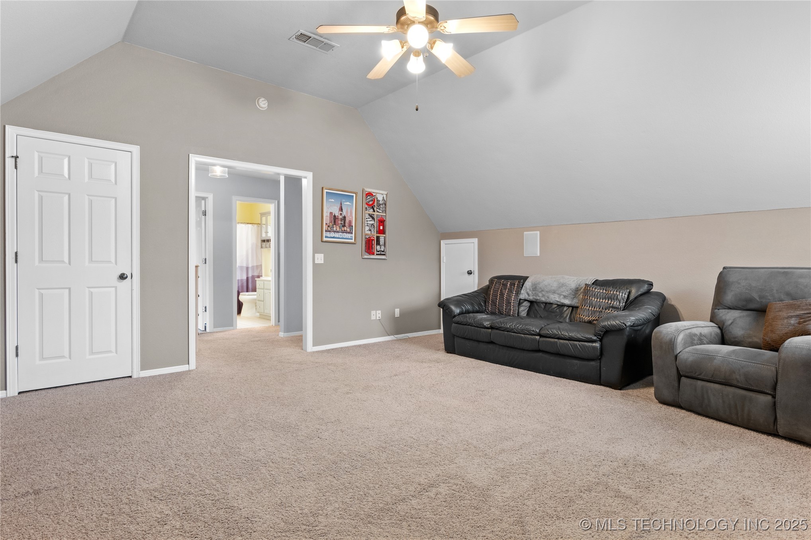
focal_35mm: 18
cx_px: 406
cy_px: 270
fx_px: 405
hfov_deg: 90.0
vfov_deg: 67.4
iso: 640
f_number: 11
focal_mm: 18
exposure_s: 1
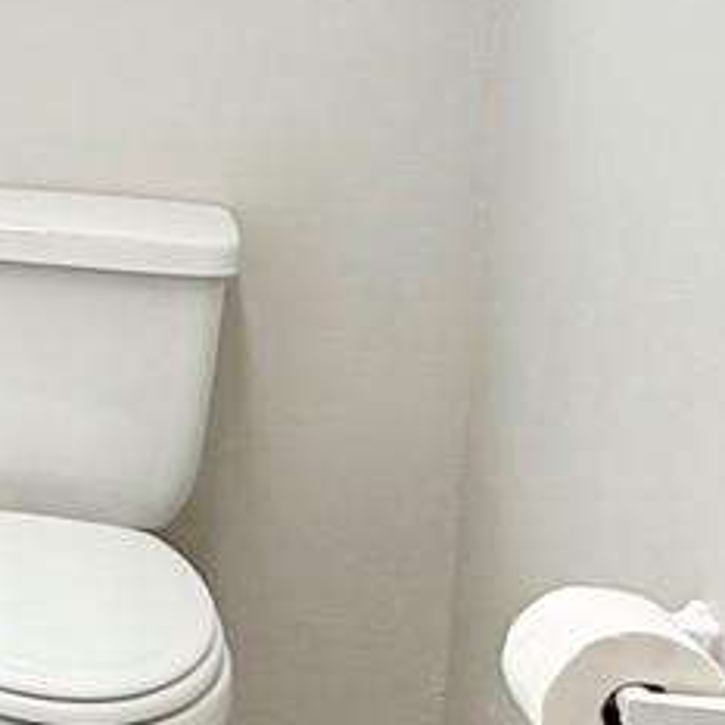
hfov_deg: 15.6
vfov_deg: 20.1
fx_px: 2014
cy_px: 103
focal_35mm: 85
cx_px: -775
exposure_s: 1/120
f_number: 2.2
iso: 64
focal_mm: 2.22
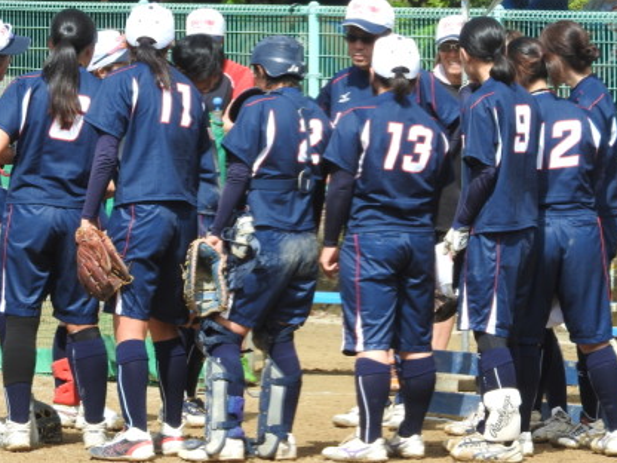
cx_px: 298
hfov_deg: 4.6
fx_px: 7718
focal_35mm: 433
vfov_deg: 3.4
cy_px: 169
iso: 100
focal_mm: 53.7
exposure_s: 1/400
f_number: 5.5
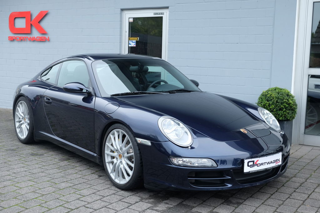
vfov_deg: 29.8
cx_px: 160
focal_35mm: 45
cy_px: 106
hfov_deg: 43.6
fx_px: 400
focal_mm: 30.2
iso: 200
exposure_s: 1/90
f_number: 3.6
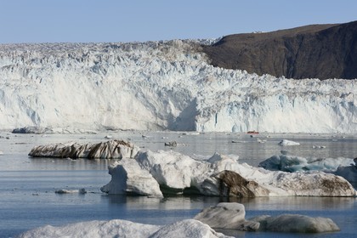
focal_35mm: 280
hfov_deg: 7.4
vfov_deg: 4.9
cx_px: 178
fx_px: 2776
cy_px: 119
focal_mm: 280
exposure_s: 1/400
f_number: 16
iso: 200
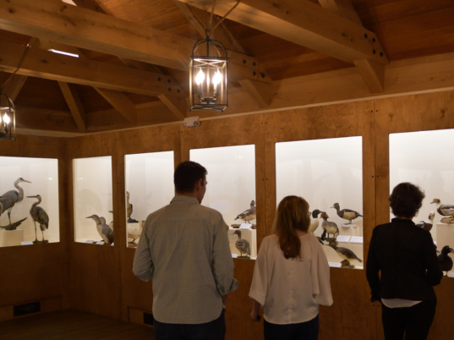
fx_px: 524
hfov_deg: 46.2
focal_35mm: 40
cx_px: 296
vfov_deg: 35.8
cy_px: 199
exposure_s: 1/250
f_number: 3
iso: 1600
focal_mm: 21
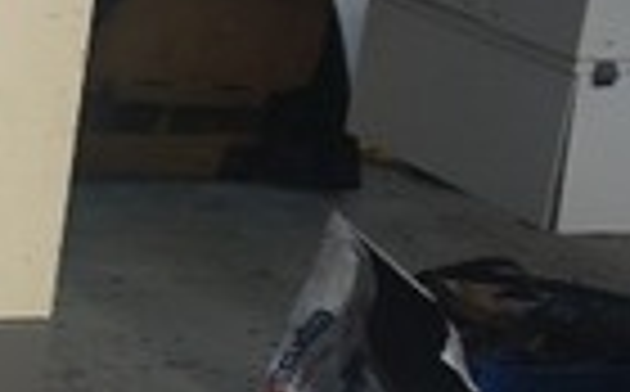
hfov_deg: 12.5
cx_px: -940
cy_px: -23
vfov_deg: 10.3
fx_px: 2160
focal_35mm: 126
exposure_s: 1/160
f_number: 4
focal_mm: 16
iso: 250
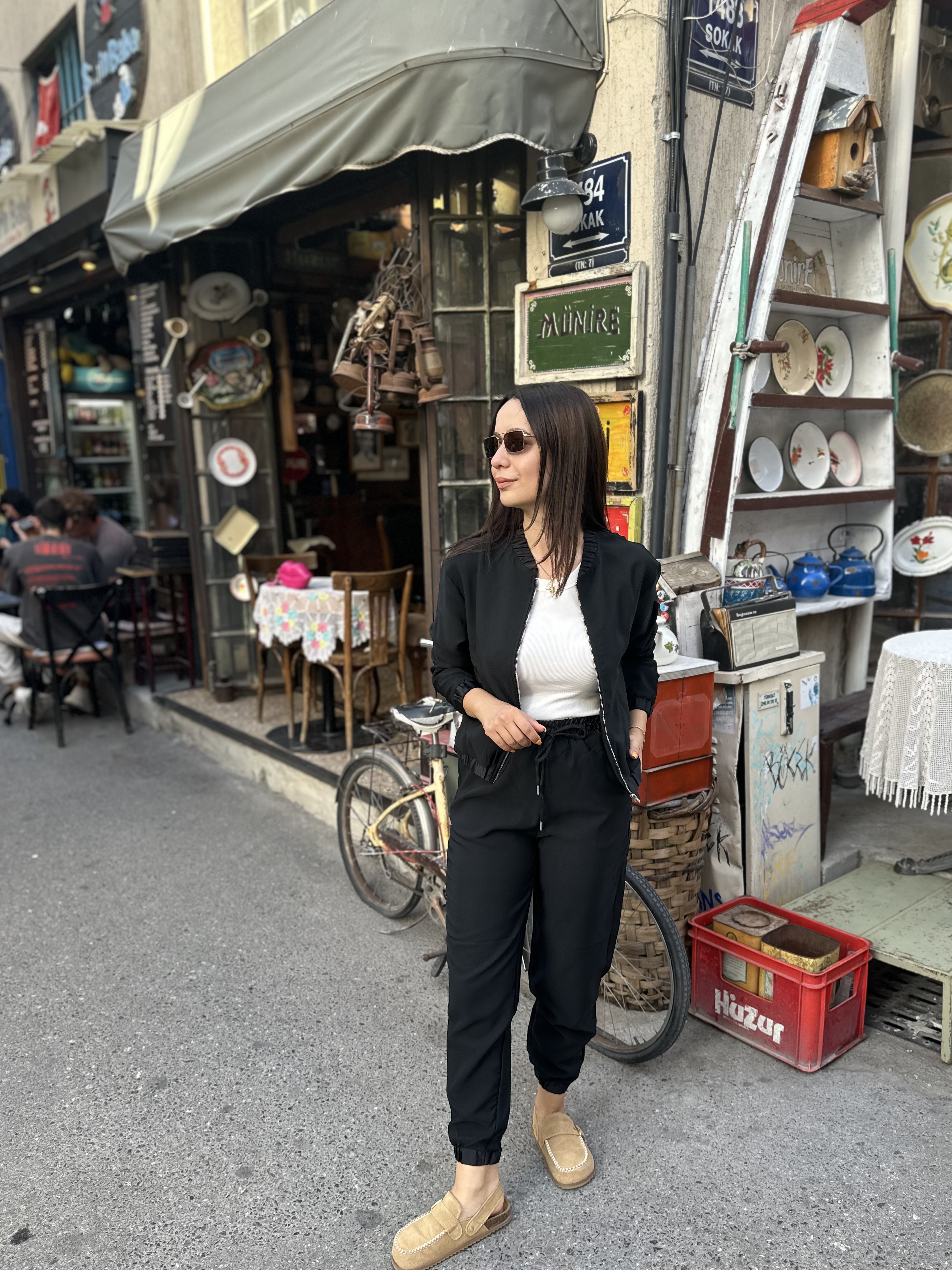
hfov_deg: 53.0
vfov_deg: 67.2
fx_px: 954
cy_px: 674
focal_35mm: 26
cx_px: 501
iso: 64
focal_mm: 6.86
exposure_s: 1/239
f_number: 1.78
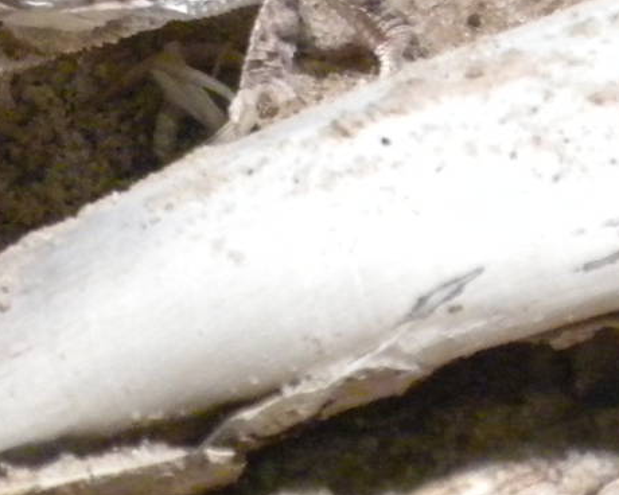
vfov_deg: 1.9
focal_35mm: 808
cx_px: -223
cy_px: -27
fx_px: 14803
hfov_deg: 2.4
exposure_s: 1/152
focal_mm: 42.1
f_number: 5.2
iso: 800
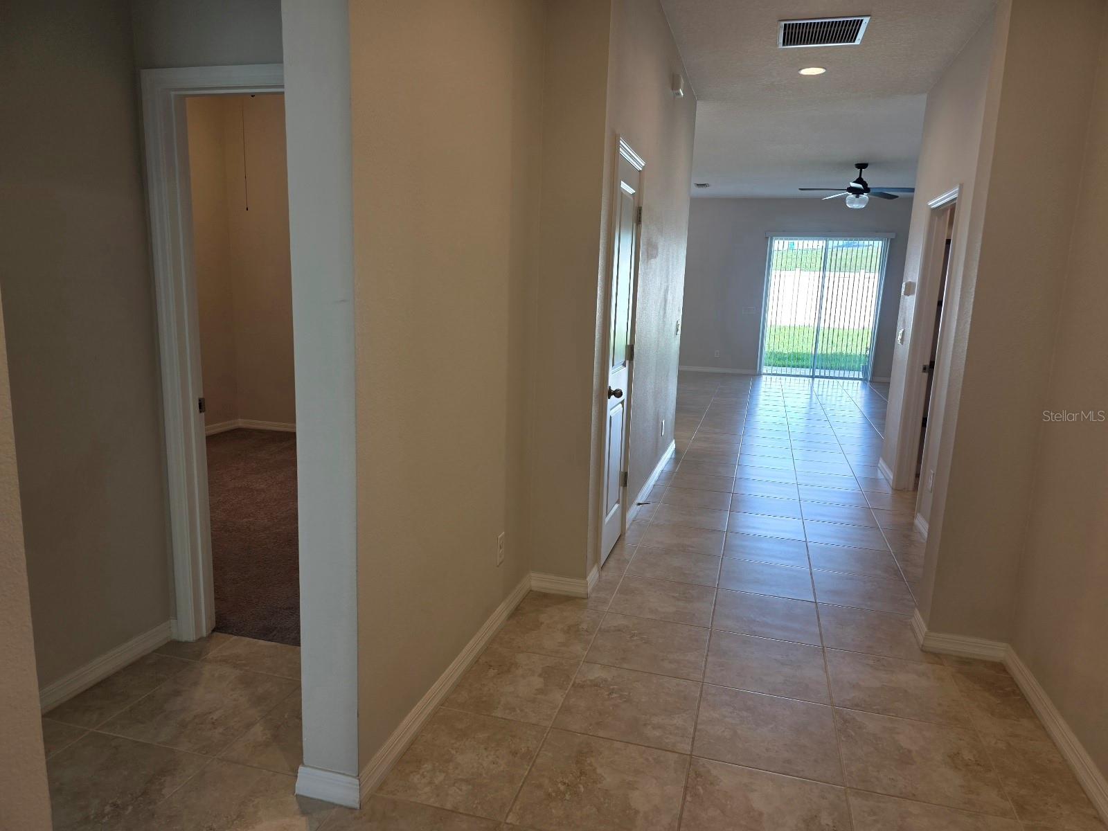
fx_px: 736
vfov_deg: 58.9
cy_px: 416
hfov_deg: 73.9
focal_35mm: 23
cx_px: 554
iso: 64
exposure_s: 1/120
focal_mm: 6.3
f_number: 1.7
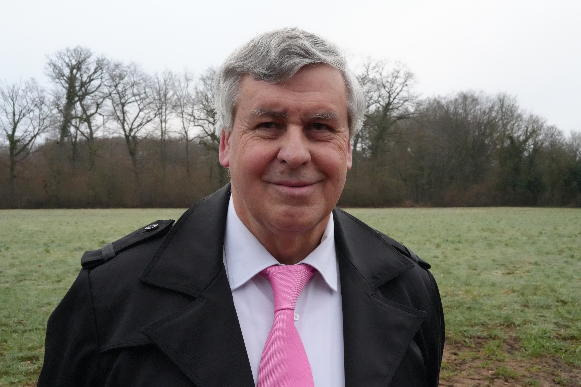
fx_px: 775
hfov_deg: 41.1
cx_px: 290
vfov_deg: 28.1
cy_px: 194
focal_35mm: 48
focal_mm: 48
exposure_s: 1/125
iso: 12800
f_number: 22
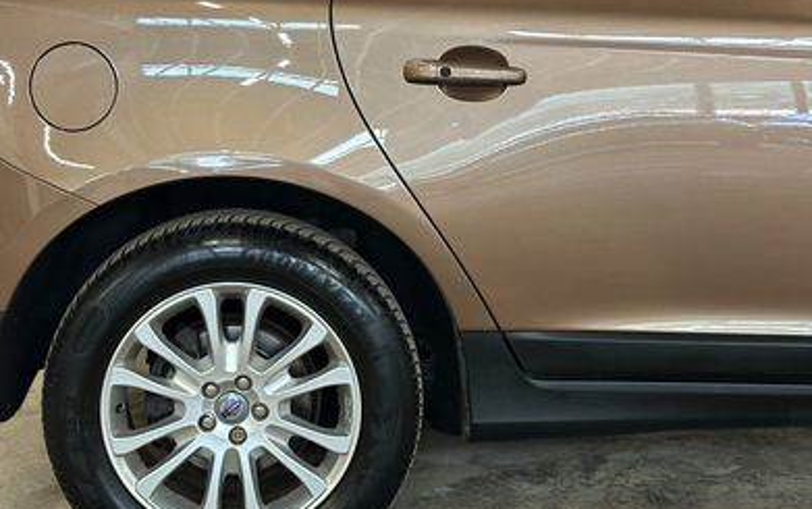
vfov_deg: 16.7
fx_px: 1727
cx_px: 374
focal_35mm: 78
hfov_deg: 26.4
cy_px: 156
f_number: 1.8
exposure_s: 1/50
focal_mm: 6.86
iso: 200
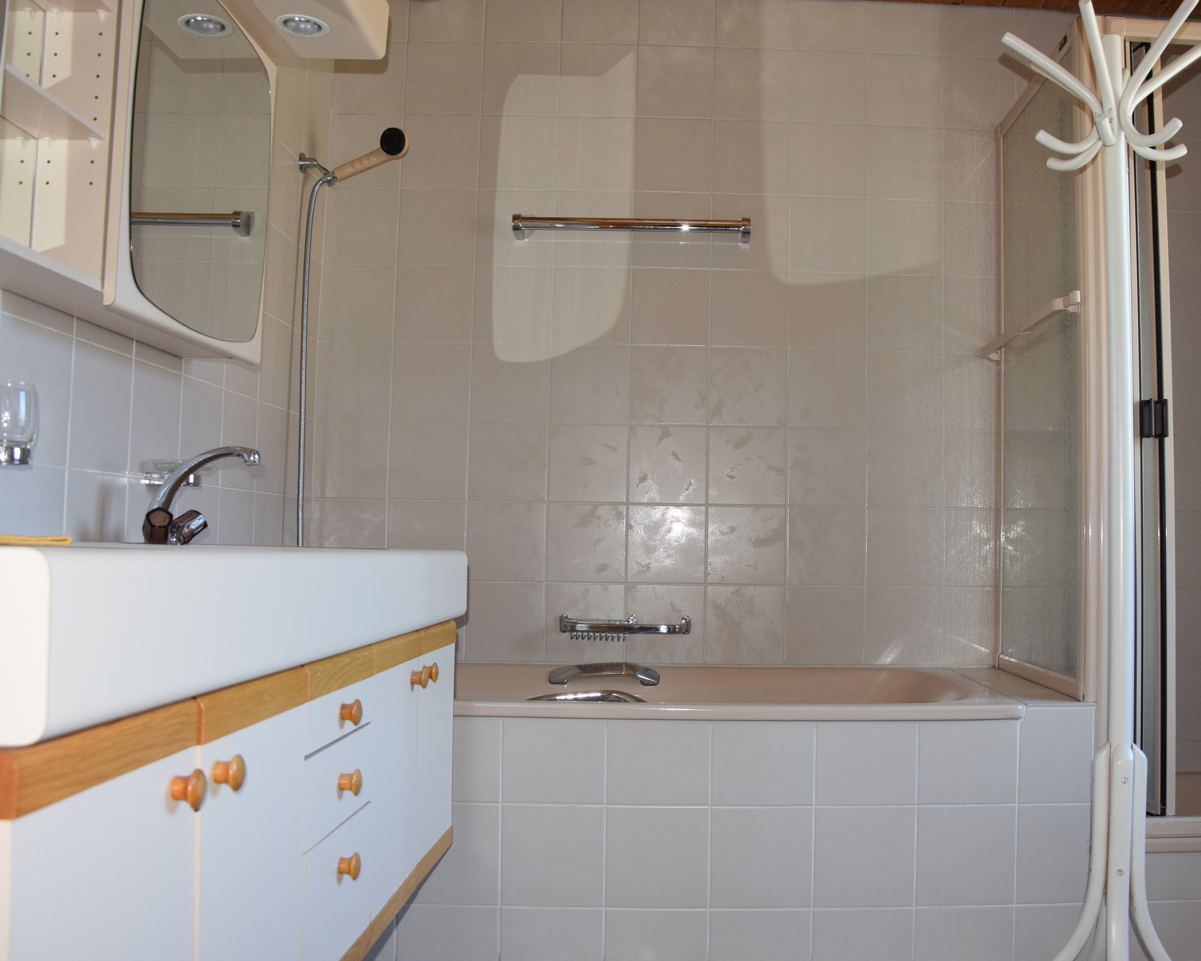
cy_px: 484
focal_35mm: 32
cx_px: 732
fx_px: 1138
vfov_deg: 45.8
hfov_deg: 55.2
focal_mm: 18
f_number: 5
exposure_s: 1/100
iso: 800
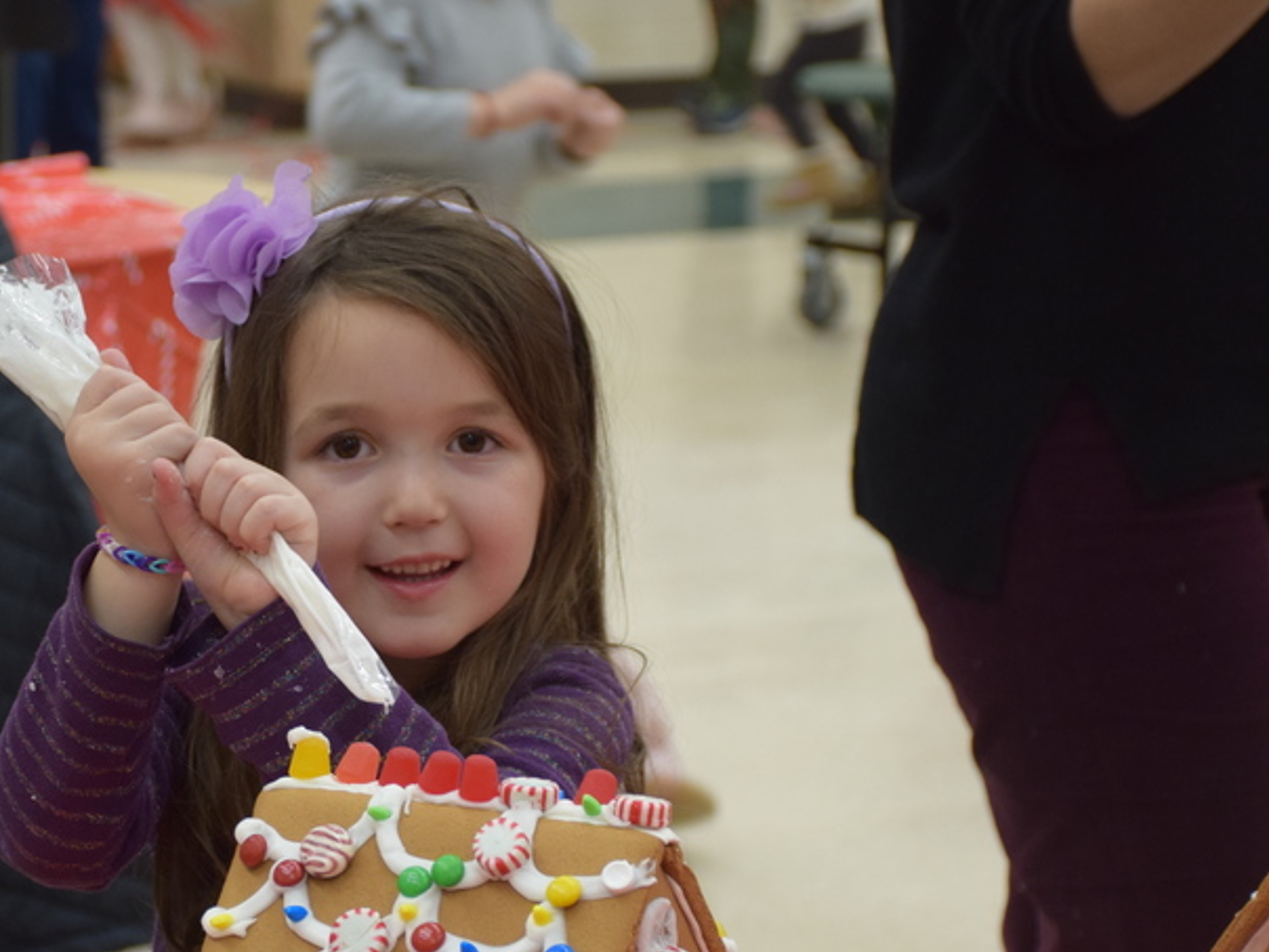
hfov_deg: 14.4
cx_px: 336
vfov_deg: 10.8
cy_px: 674
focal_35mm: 137
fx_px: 5022
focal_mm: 56
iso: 900
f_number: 4.8
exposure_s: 1/60
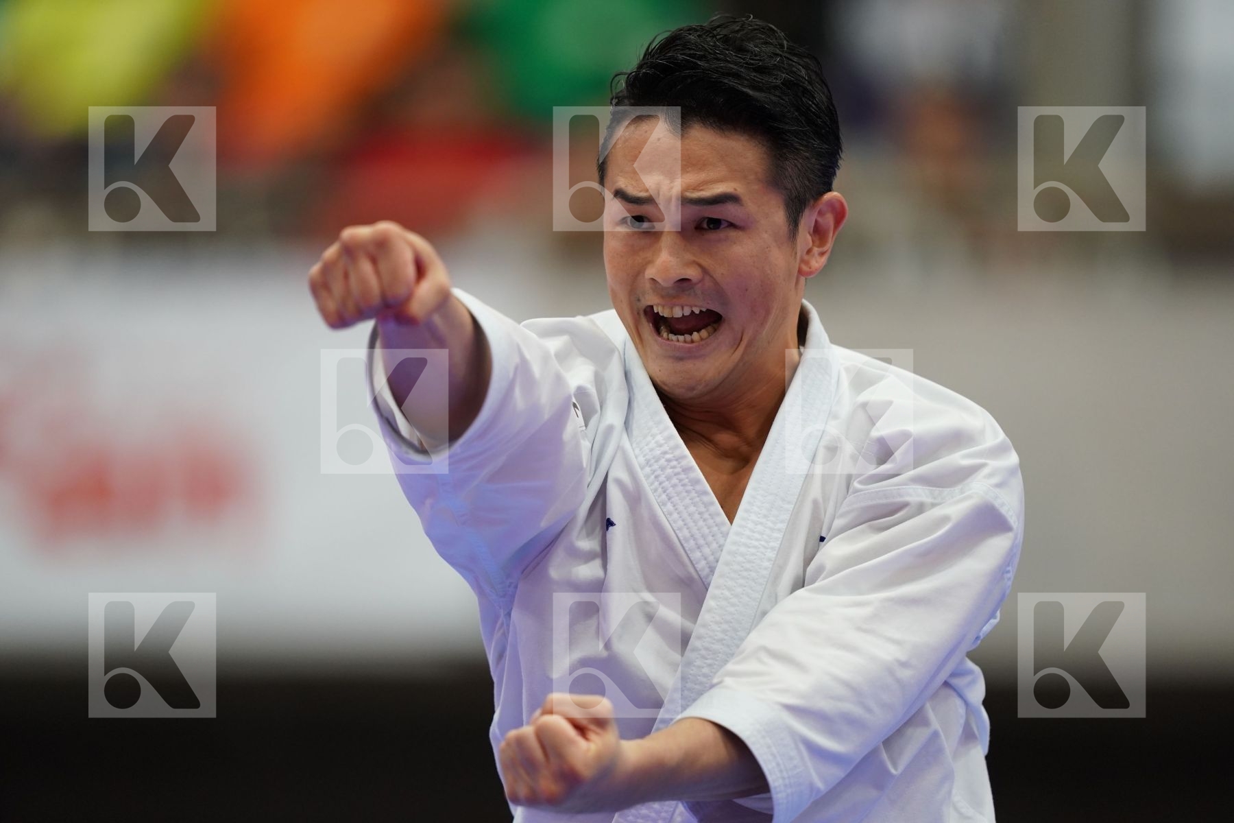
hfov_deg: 5.2
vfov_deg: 3.4
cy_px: 412
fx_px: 13710
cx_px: 617
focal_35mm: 400
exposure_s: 1/500
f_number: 2.8
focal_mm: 400
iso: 2000
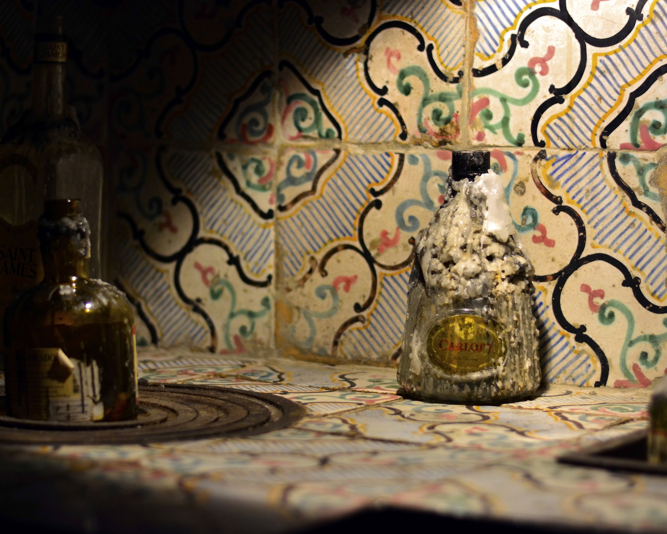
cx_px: 331
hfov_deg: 22.5
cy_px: 266
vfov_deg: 18.1
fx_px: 1678
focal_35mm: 85
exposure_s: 1/80
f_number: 1.8
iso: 800
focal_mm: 50
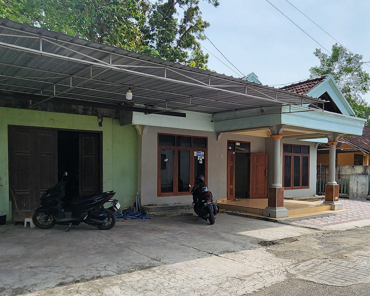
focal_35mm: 28
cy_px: 176
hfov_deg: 62.0
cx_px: 211
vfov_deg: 51.2
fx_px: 307
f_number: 2.2
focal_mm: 2.2
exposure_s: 1/2088
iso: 50
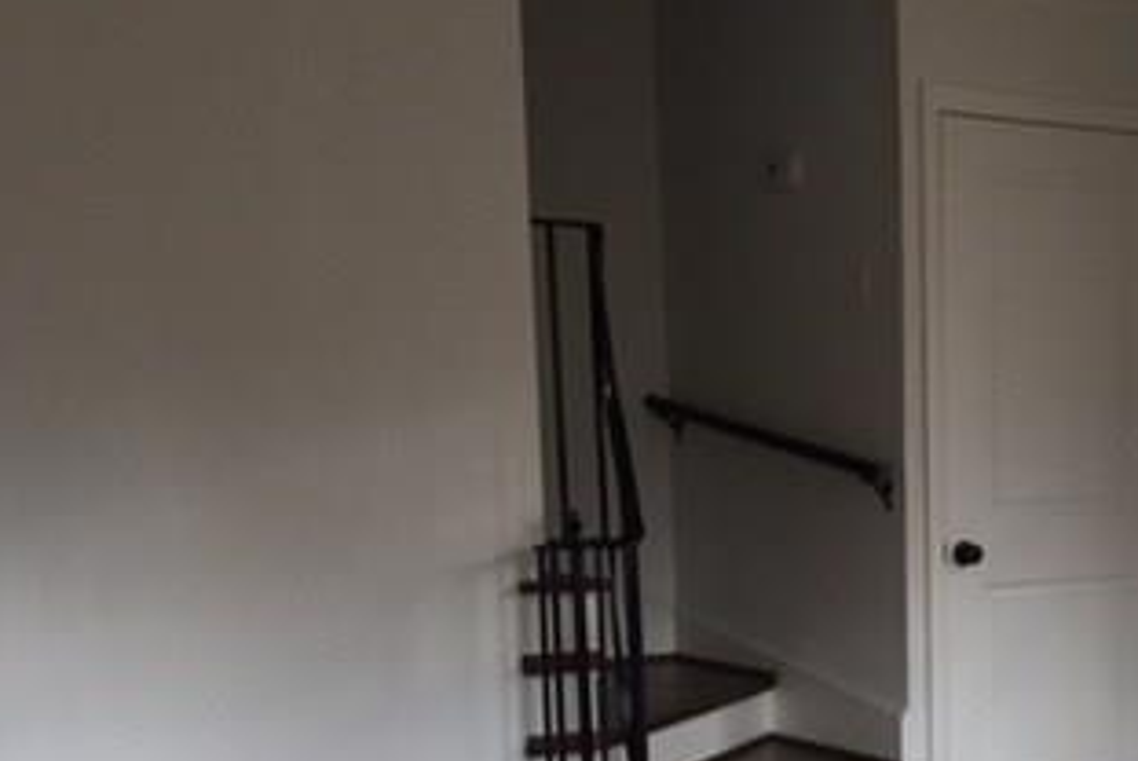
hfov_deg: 31.2
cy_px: 721
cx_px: 962
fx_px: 1962
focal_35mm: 62
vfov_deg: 21.4
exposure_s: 1/30
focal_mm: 4.15
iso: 50
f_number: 2.2
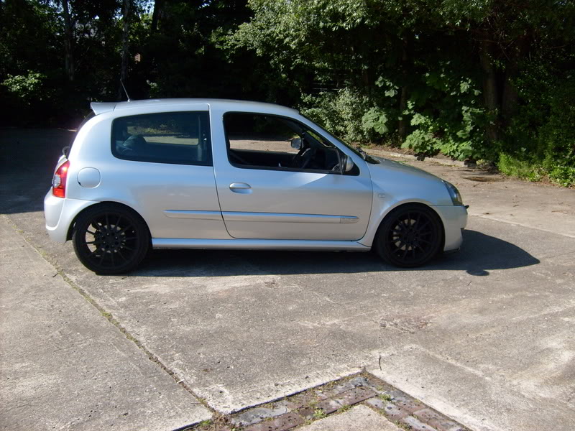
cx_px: 288
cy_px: 216
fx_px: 581
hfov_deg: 52.6
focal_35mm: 35
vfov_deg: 40.7
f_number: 7.1
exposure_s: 1/180
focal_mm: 5.8
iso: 80
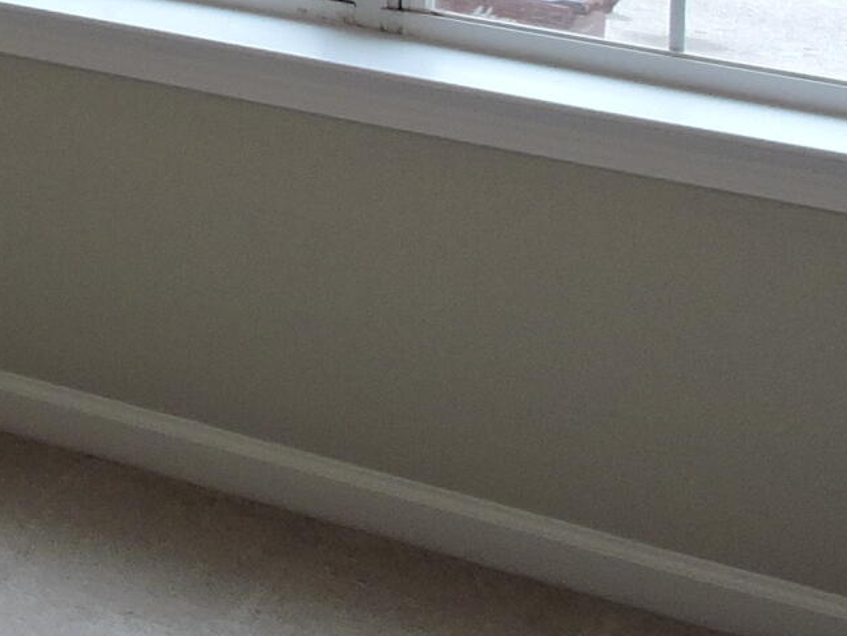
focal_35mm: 113
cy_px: -581
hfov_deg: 14.3
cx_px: -883
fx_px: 2765
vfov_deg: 11.9
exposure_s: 1/80
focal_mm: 4.3
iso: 100
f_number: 3.3
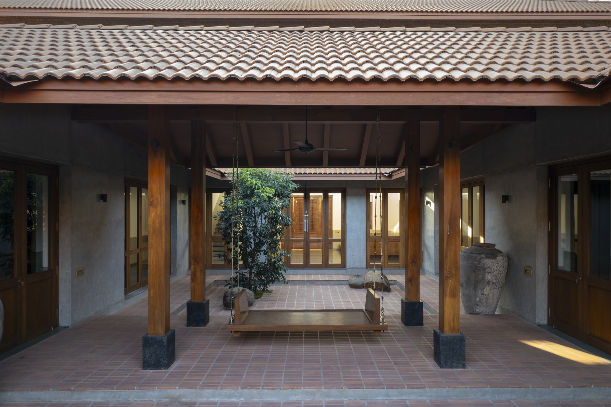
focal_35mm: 23
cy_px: 205
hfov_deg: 76.1
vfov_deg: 55.1
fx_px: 390
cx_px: 312
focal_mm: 8.38
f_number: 2.8
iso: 100
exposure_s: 1/25
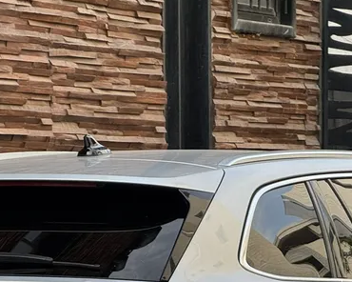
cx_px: 213
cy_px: 287
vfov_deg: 5.1
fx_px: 3167
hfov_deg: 6.4
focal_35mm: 304
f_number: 2.8
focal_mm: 15.66
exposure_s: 1/99
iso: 50
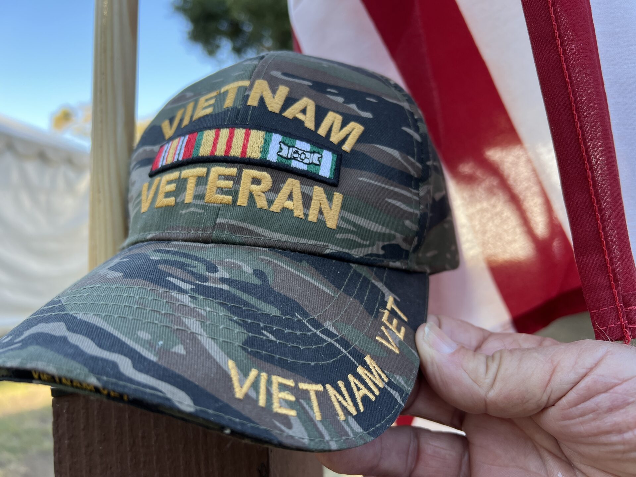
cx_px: 318
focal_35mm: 26
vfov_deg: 53.1
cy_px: 238
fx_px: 478
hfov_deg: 67.3
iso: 50
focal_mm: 5.7
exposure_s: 1/351
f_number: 1.5
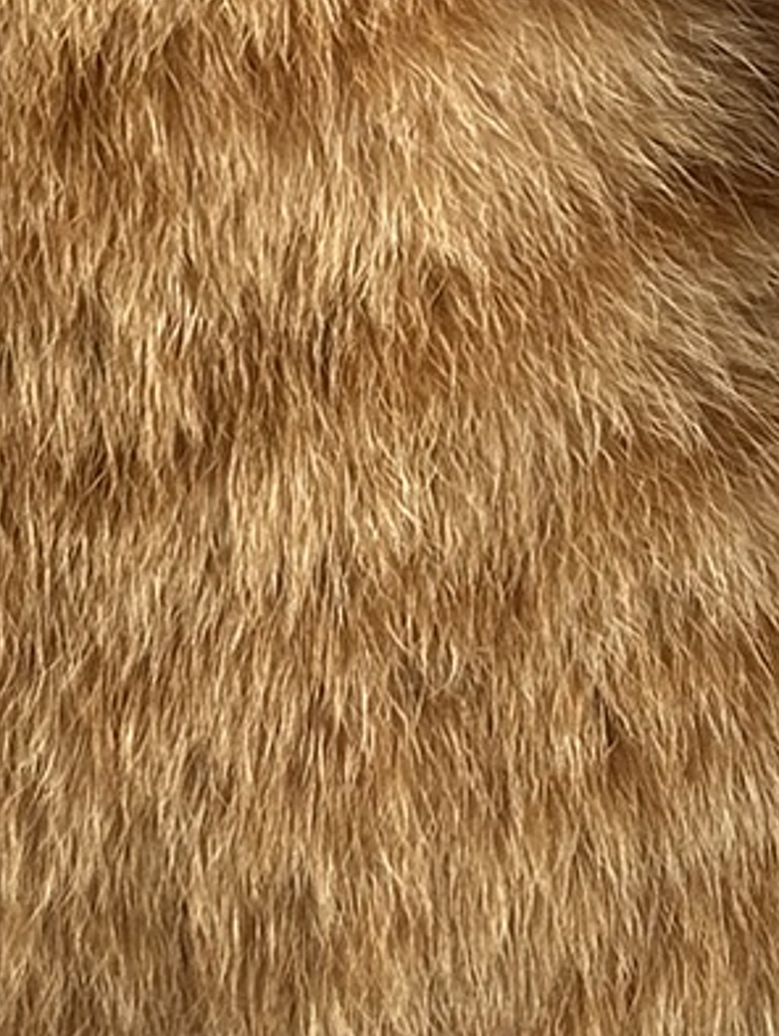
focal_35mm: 135
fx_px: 4046
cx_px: 350
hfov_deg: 11.0
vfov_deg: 13.6
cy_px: -623
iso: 40
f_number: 1.5
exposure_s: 1/275
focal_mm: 5.7
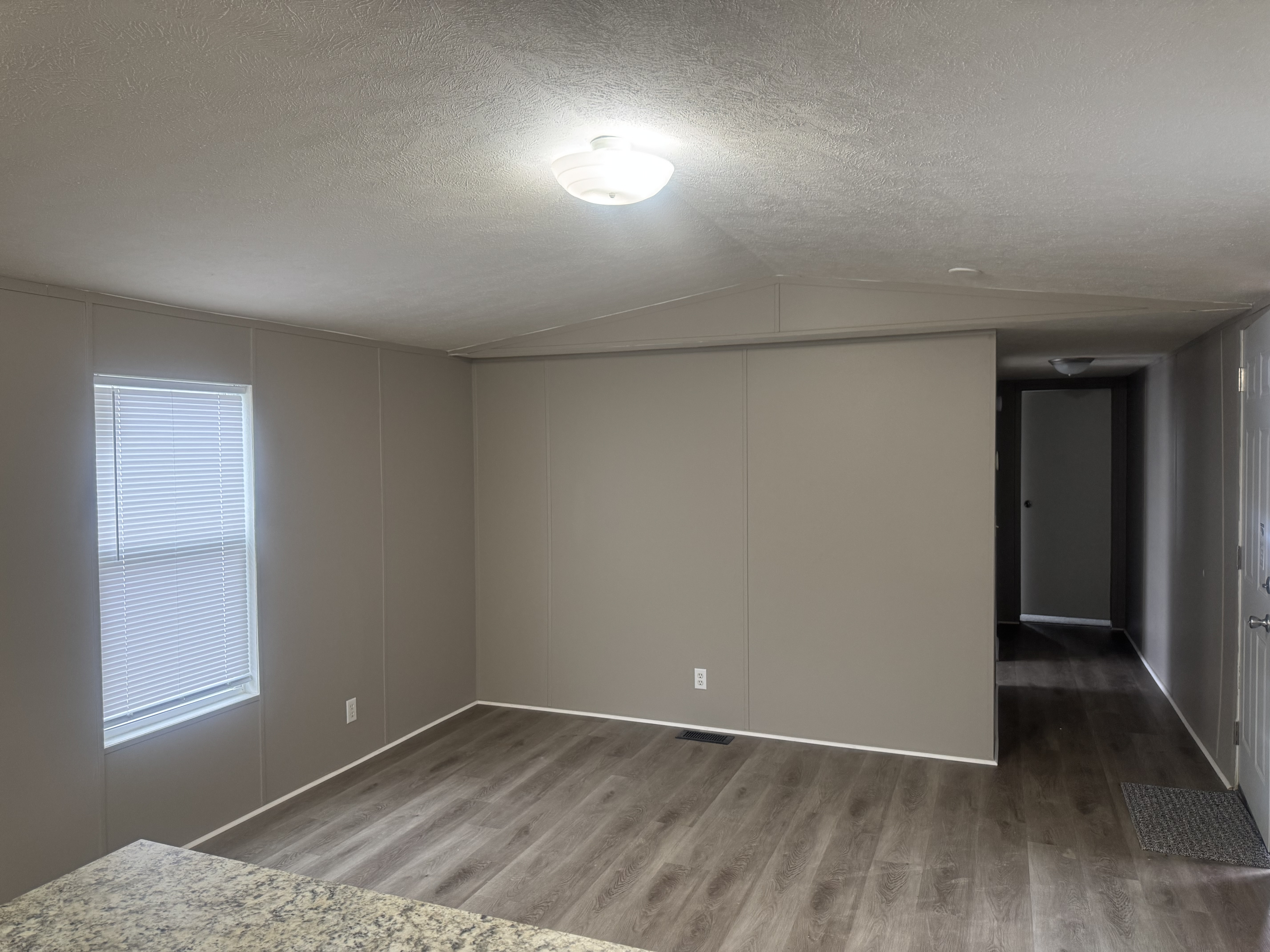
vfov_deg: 56.8
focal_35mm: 24
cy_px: 476
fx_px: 881
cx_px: 635
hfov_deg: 71.6
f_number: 1.78
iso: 200
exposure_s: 1/60
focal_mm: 6.76
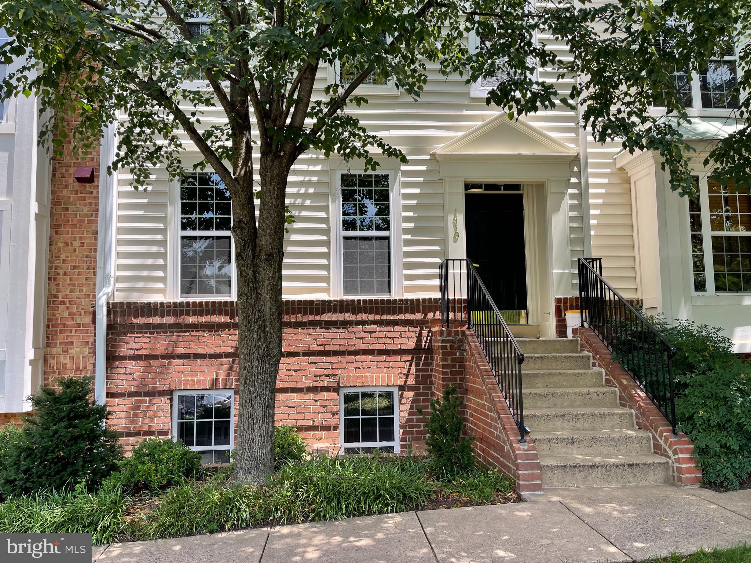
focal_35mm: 26
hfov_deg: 67.3
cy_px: 282
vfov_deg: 53.1
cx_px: 376
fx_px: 564
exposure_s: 1/545
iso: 32
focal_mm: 5.1
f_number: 1.6
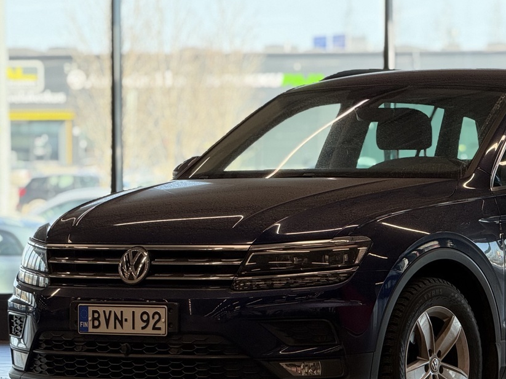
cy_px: 267
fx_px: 3069
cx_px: 389
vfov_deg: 7.1
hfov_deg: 9.4
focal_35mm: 210
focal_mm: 15.66
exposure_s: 1/99
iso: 160
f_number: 2.8
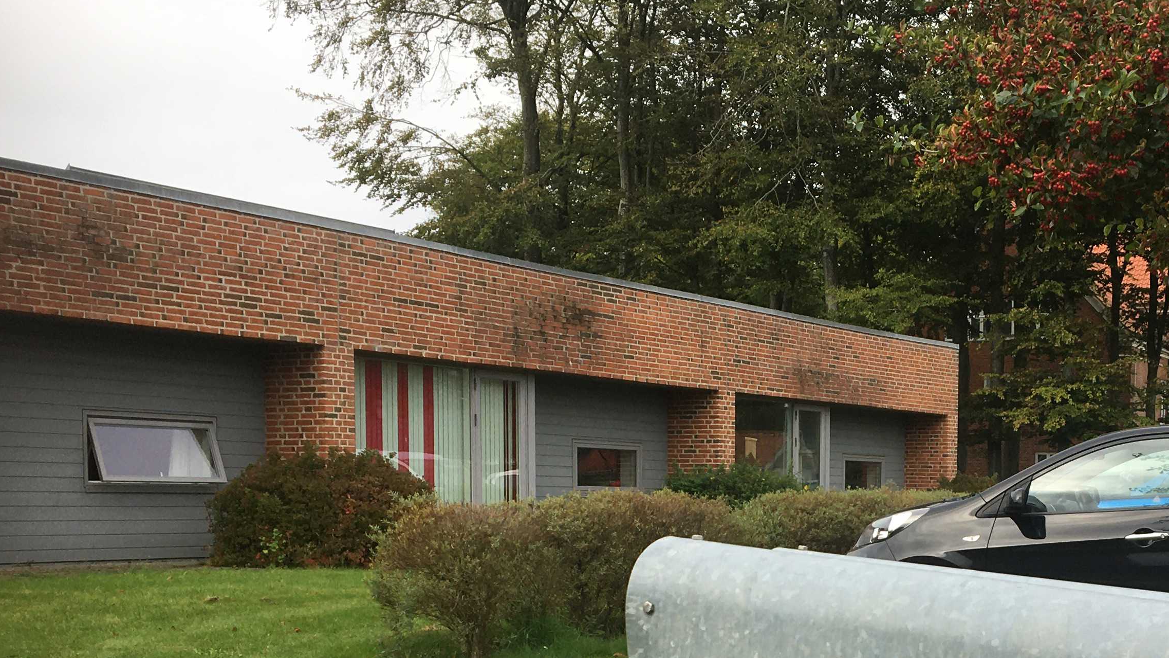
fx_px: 1736
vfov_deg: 20.9
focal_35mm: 56
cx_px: 852
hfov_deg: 36.5
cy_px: 627
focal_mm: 4.15
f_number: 2.2
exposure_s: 1/587
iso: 25
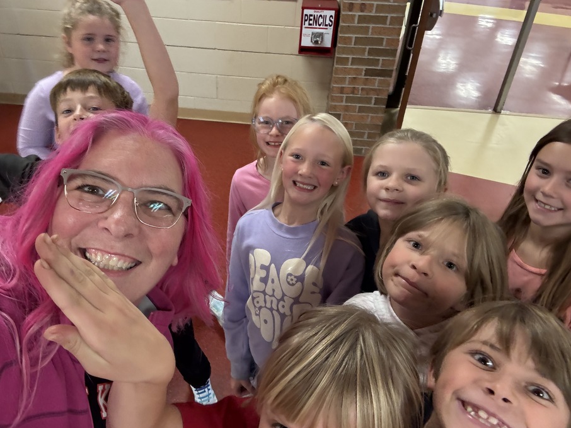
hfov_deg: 67.2
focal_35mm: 26
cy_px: 202
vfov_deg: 53.0
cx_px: 262
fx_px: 429
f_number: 1.9
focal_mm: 2.69
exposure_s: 1/59
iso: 320
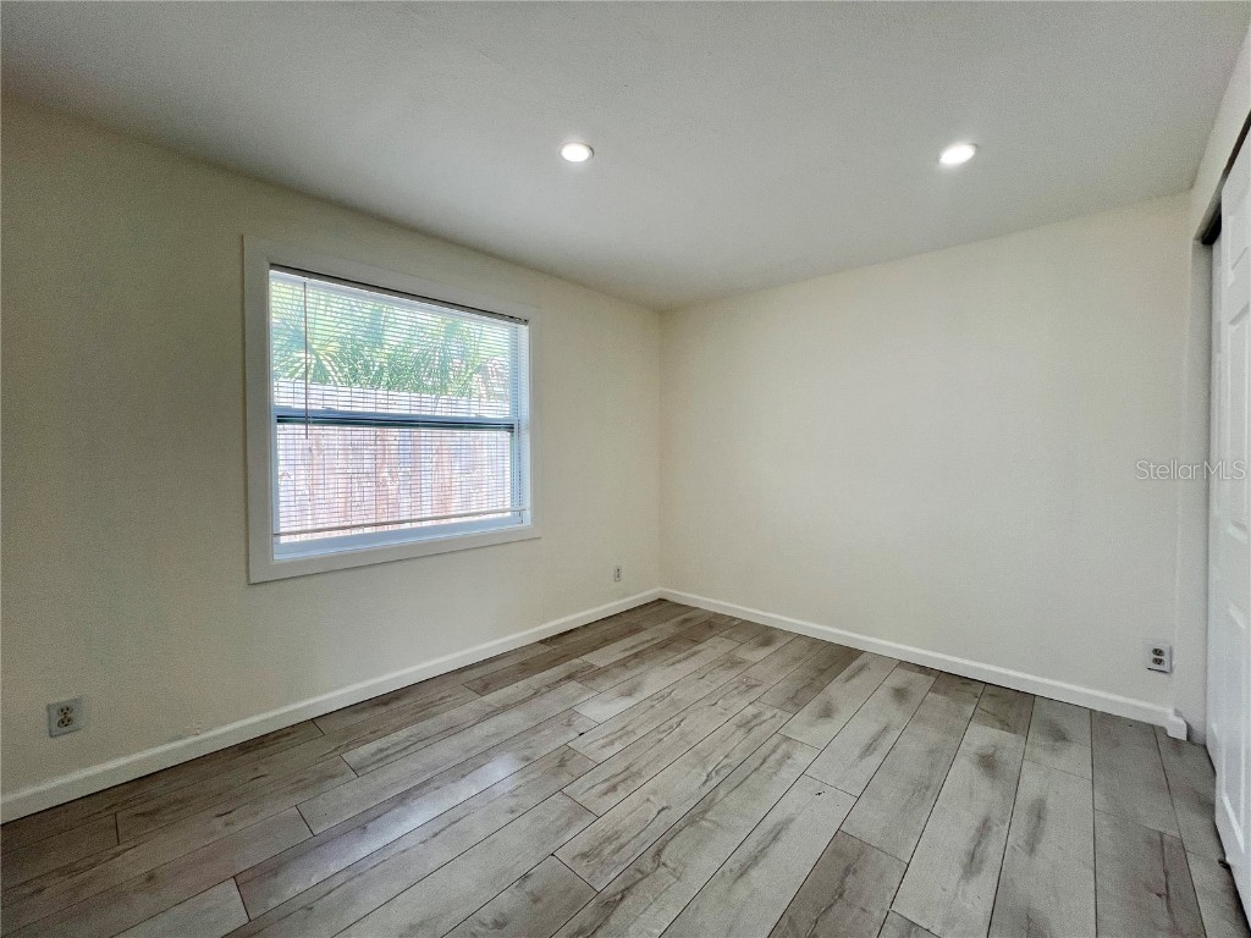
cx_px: 626
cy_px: 469
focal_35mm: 13
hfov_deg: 106.2
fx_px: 470
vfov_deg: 89.9
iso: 50
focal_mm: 1.57
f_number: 1.8
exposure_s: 1/120
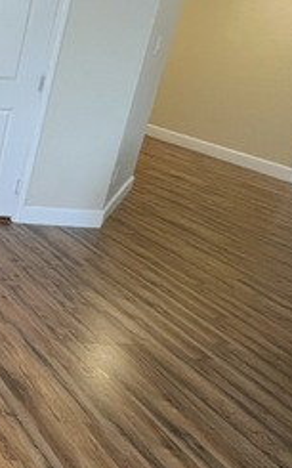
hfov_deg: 18.8
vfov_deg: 52.4
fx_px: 459
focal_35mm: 36
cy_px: 136
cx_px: -305
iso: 160
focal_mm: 1.57
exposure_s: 1/60
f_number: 1.8
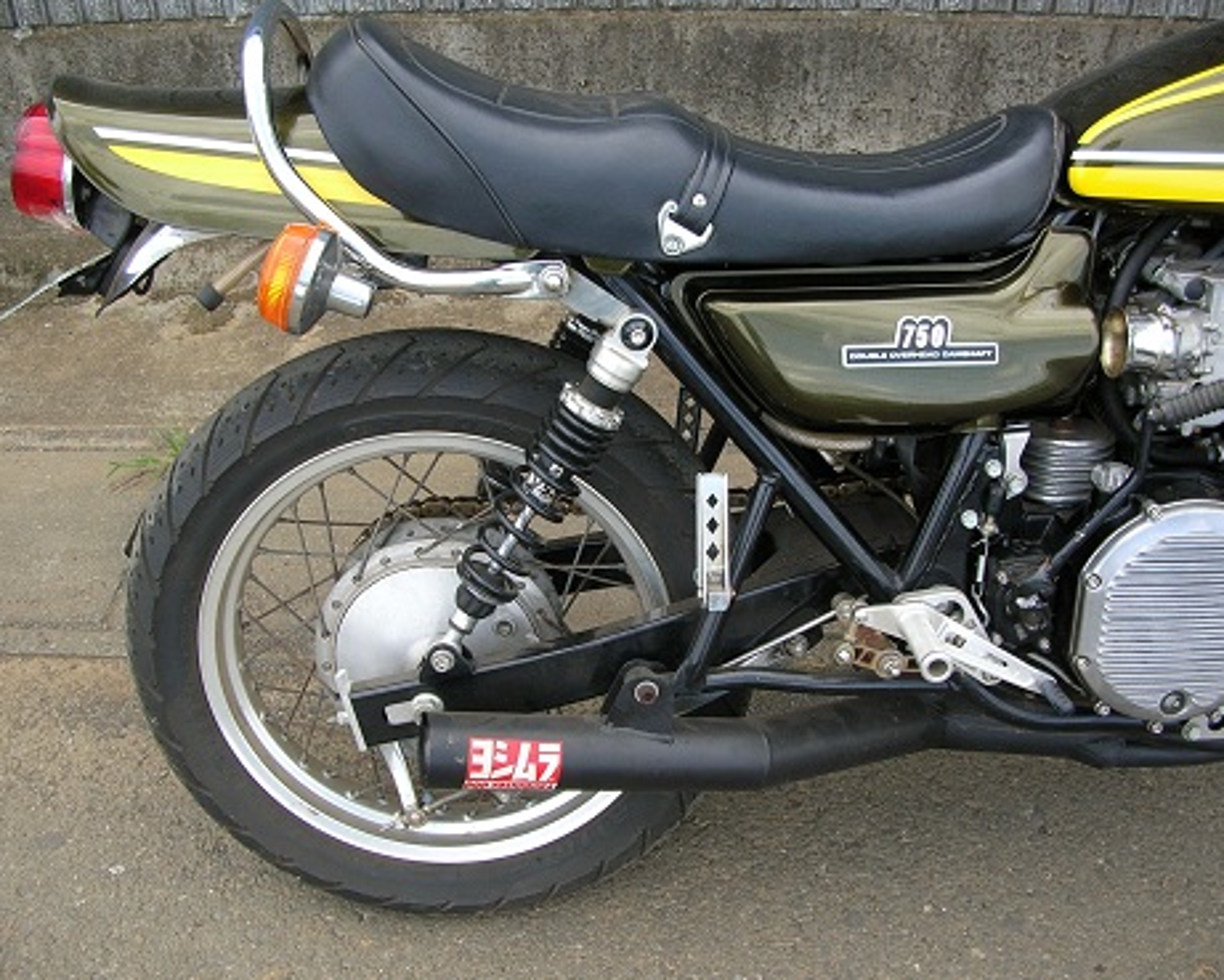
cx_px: 611
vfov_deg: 40.1
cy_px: 494
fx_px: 1341
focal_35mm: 37
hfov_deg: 49.1
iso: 50
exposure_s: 1/198
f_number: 2.8
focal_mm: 5.8
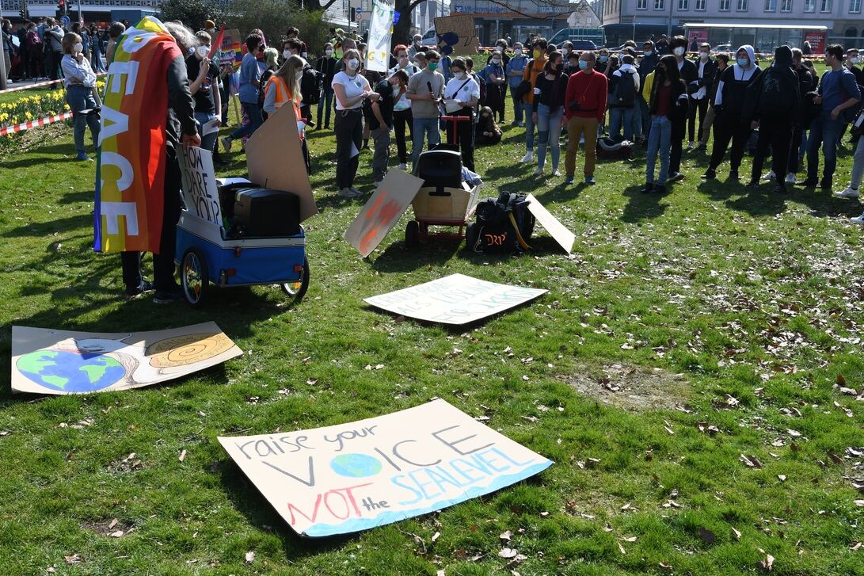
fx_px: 792
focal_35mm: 33
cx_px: 418
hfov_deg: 57.2
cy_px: 269
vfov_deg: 39.9
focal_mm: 20
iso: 200
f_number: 8
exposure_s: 1/320
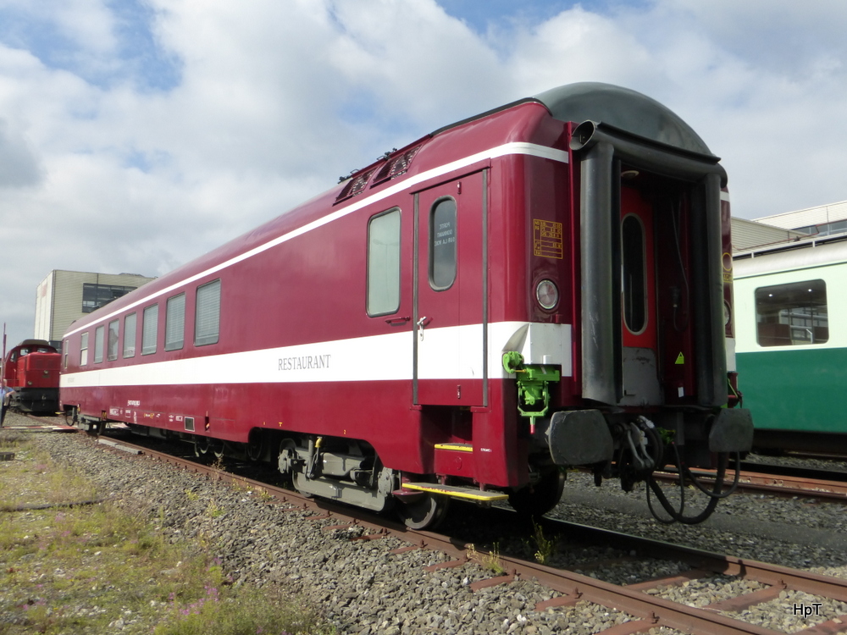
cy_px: 318
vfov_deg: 49.7
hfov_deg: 63.4
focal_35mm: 28
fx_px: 685
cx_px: 424
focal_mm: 4.8
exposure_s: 1/1300
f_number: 4
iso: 160
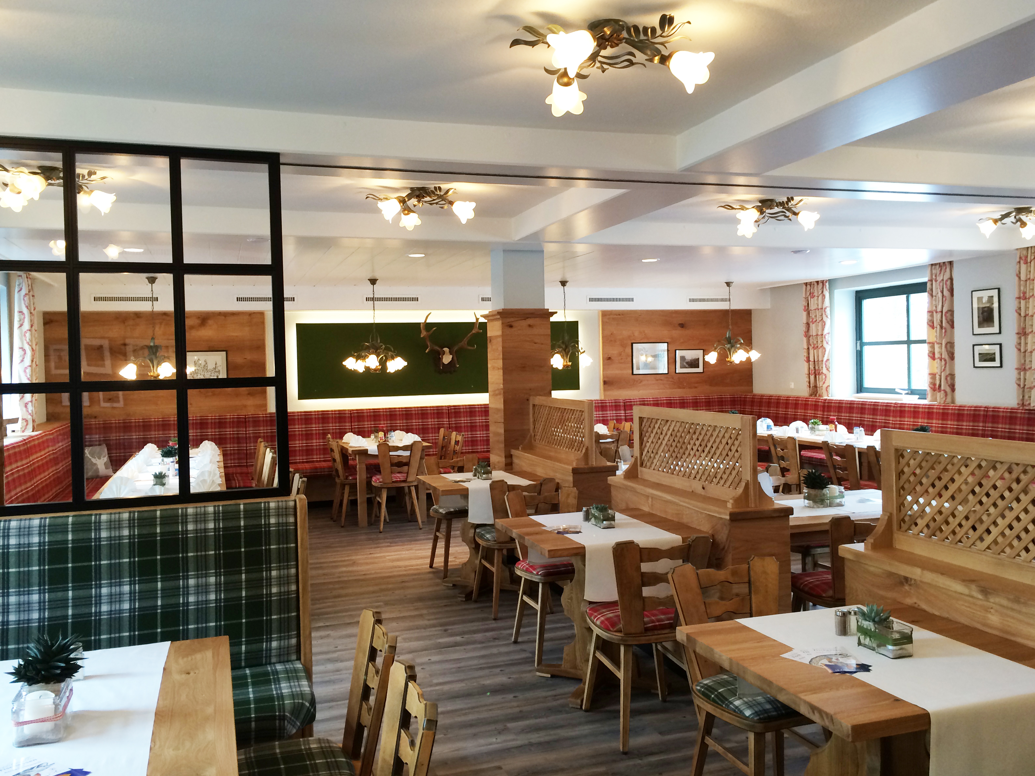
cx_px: 533
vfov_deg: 45.4
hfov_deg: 58.3
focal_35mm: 31
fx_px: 927
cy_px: 376
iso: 80
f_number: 2.2
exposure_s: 1/30
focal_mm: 4.12
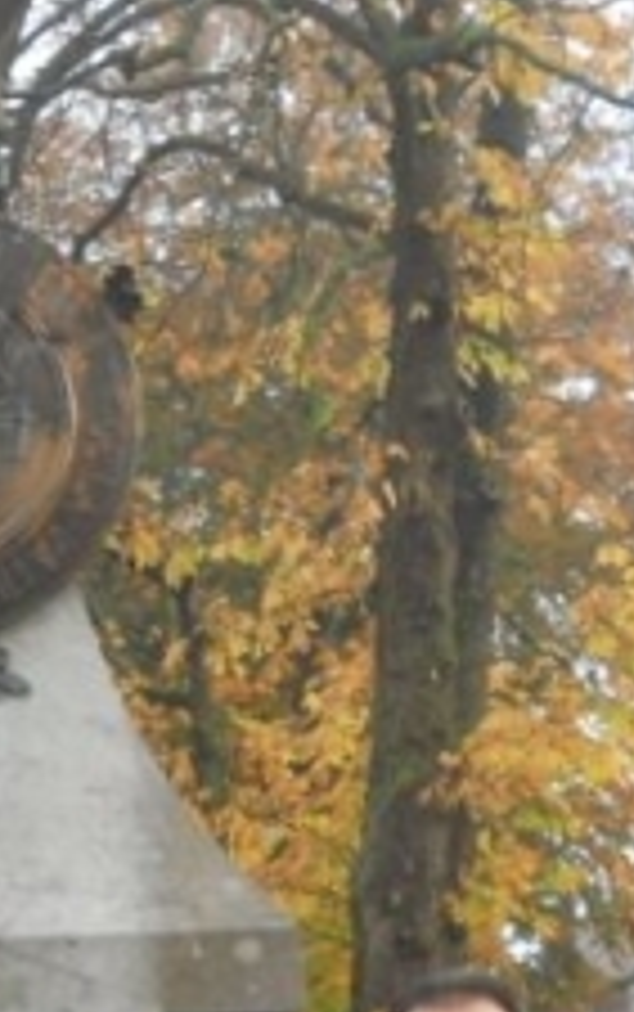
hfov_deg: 9.6
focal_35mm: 134
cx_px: -261
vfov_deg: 15.3
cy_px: 1001
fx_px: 3697
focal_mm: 6.9
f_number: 3.9
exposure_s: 1/80
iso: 80
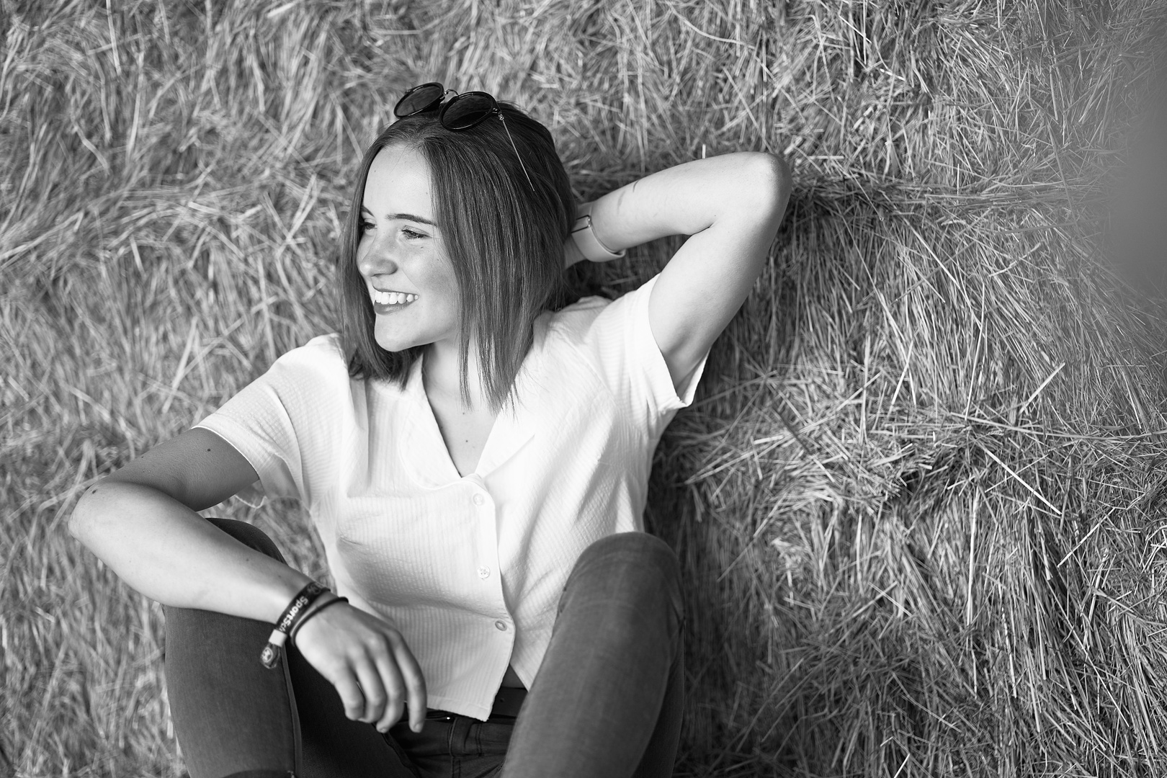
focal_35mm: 85
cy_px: 389
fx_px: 2755
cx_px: 584
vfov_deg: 16.1
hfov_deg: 23.9
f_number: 1.8
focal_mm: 85
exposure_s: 1/400
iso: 100
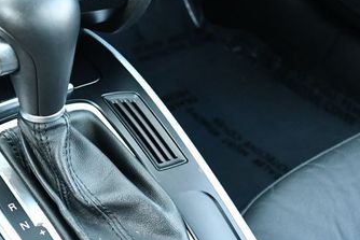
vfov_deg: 19.7
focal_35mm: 69
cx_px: 67
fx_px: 690
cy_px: 154
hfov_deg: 28.5
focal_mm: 18
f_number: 3.5
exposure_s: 1/125
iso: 2000
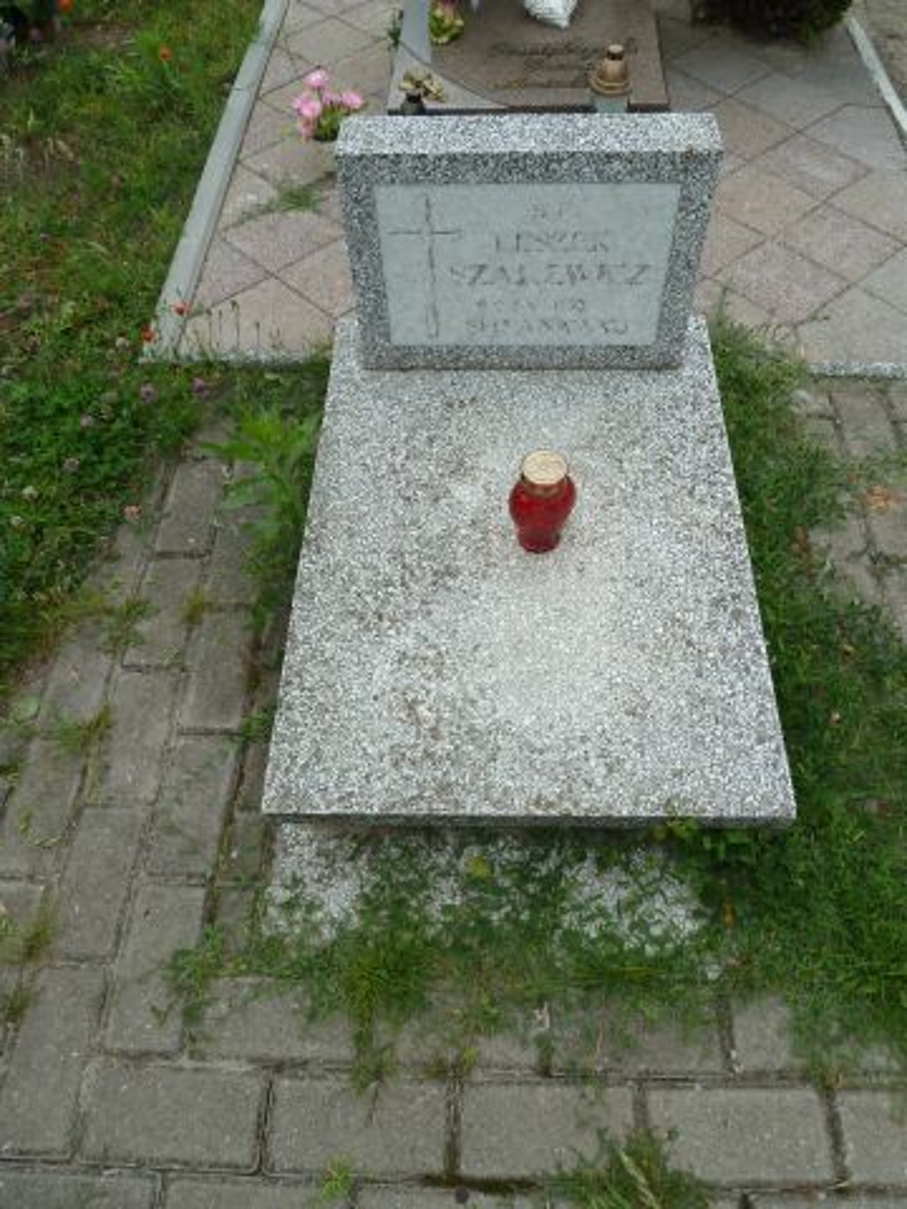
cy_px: 604
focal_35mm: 25
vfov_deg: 69.4
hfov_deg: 54.9
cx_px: 454
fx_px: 873
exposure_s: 1/125
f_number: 3.5
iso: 80
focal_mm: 4.1
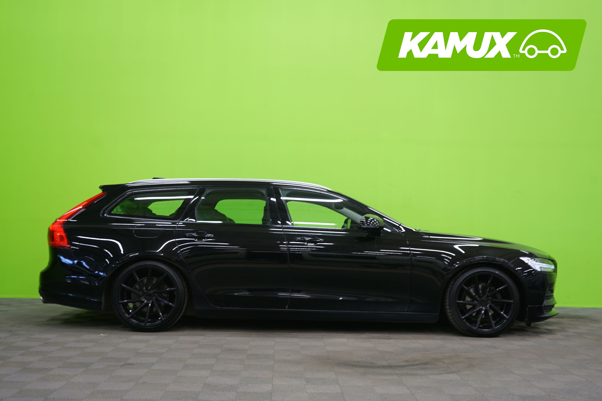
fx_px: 669
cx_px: 301
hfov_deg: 48.5
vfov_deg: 33.4
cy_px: 200
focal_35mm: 40
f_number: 4.5
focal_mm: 40
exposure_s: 1/8
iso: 400
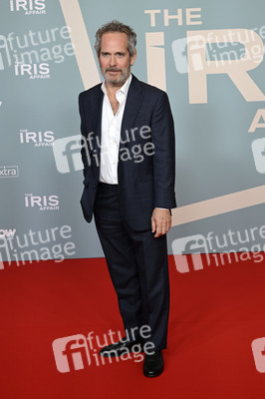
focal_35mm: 58
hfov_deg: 23.3
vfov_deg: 34.5
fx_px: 641
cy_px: 200
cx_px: 132
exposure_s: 1/125
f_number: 6.3
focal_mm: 58
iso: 640
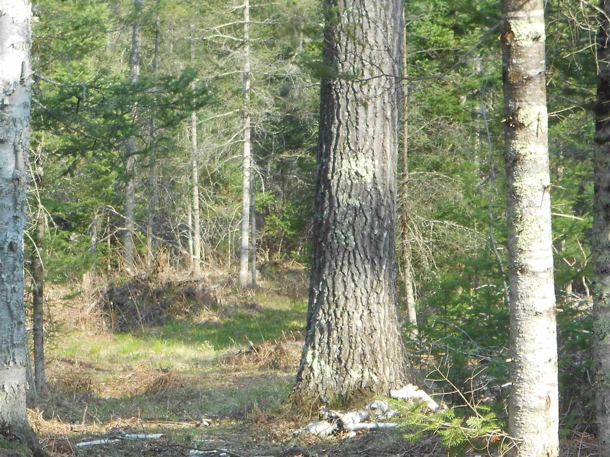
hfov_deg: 14.1
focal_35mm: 140
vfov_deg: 10.6
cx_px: 176
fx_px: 2467
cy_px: 310
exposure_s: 1/60
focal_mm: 15.4
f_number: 6.3
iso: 80
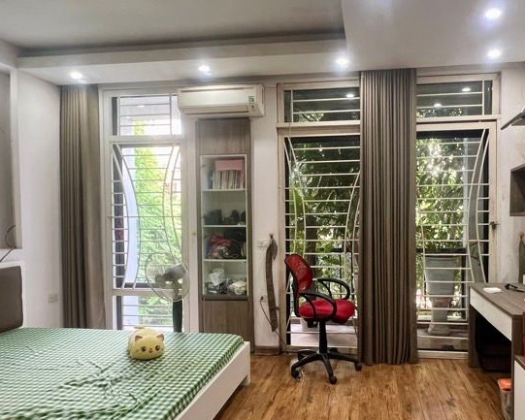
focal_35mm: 24
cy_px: 225
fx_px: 373
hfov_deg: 69.4
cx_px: 322
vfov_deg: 58.7
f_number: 1.8
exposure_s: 1/50
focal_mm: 1.57
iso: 200
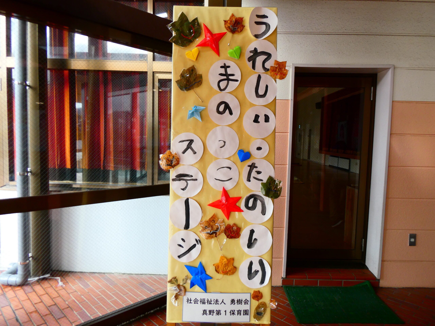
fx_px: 302
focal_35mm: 24
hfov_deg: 71.6
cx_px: 218
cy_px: 163
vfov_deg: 56.8
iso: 80
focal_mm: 4.3
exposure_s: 1/60
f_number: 3.3
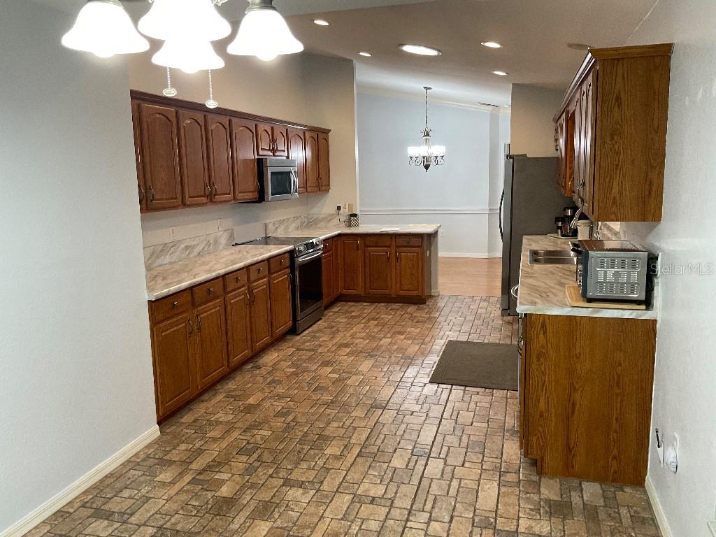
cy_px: 268
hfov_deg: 61.7
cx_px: 358
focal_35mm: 29
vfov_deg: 48.2
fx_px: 600
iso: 100
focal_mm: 3
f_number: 1.8
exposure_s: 1/60
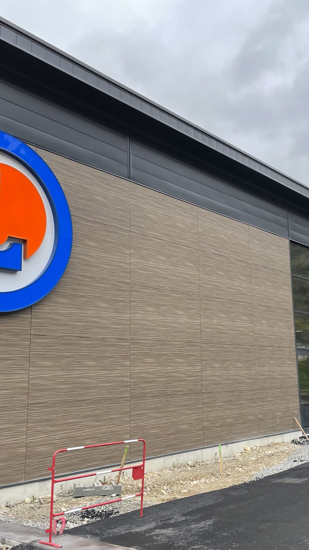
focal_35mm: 38
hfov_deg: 31.0
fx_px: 554
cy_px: 276
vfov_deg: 52.8
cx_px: 202
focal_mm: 4.2
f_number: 1.6
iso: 32
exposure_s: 1/500
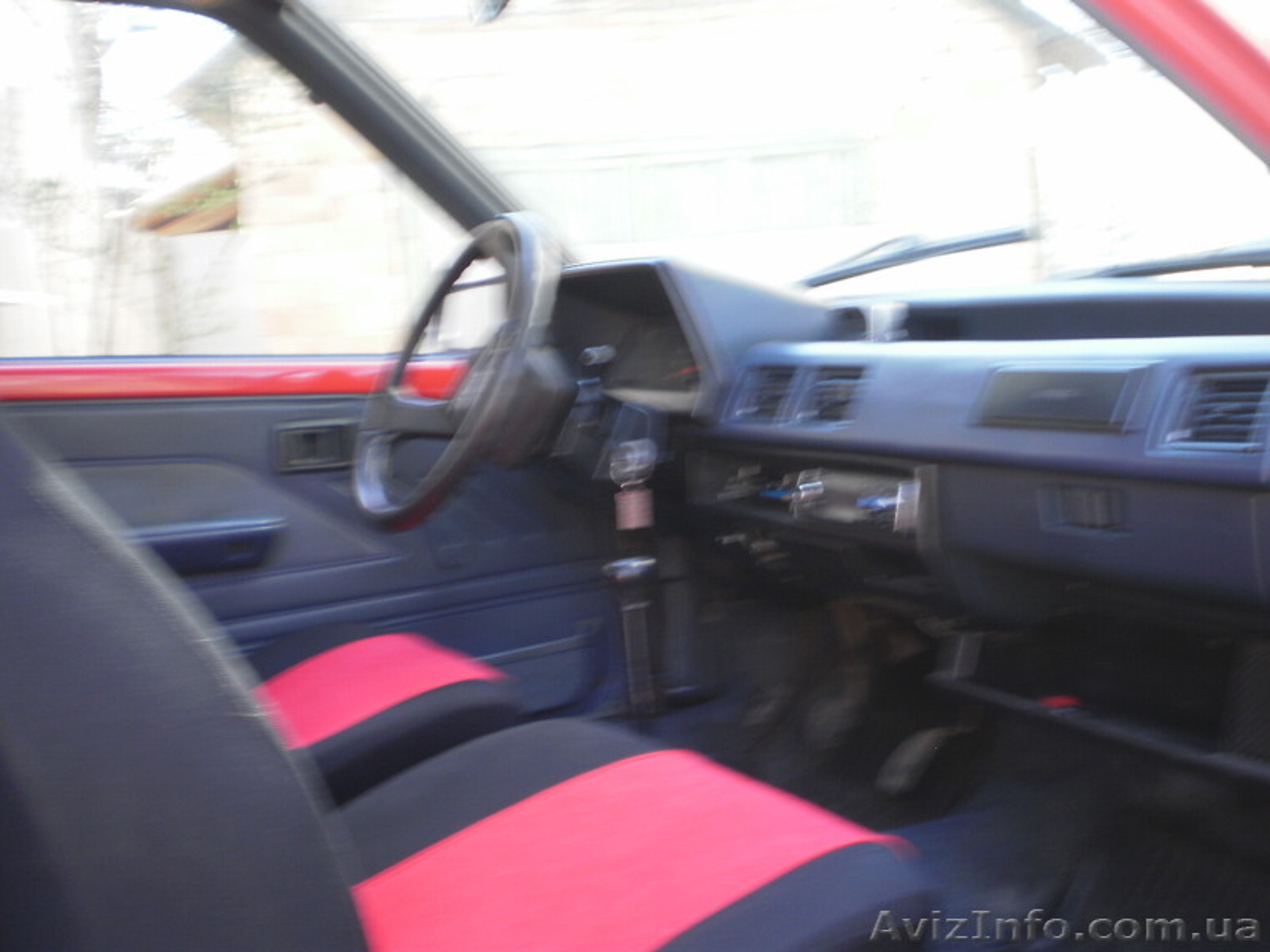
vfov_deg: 34.3
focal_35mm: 42
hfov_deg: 44.8
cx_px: 635
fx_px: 1541
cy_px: 476
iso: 100
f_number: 3.5
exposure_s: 1/25
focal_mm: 7.4
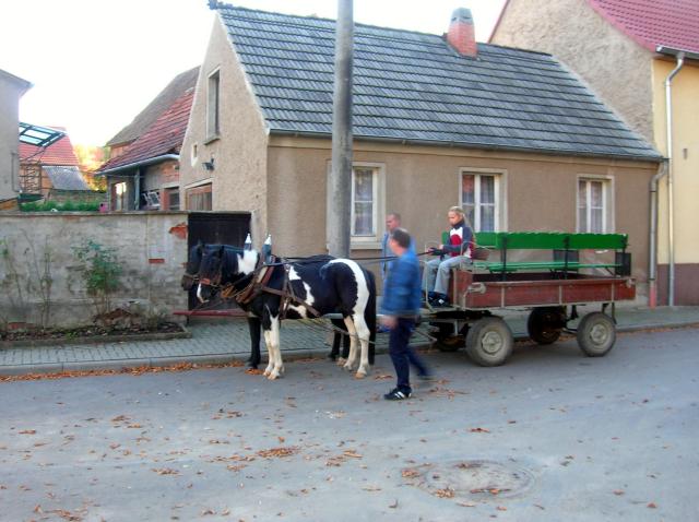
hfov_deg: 54.0
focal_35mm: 34
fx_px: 686
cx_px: 350
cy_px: 261
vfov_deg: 41.7
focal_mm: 5.7
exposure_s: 1/16.7
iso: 50
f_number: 4.9
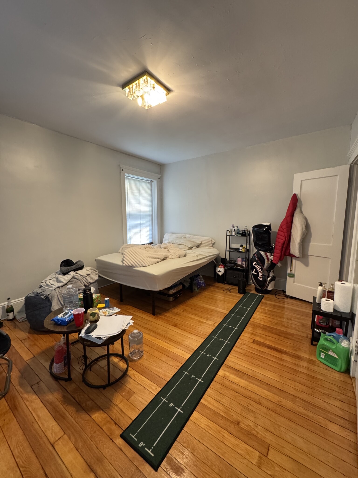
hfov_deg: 85.7
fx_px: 193
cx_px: 179
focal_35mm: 14
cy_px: 239
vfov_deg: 102.1
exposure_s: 1/60
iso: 800
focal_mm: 2.22
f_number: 2.2
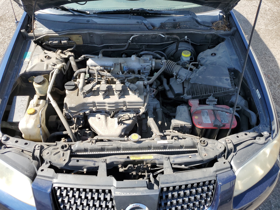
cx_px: 140
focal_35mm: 26
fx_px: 210
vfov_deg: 53.1
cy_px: 105
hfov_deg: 67.3
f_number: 1.5
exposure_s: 1/1000
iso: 50
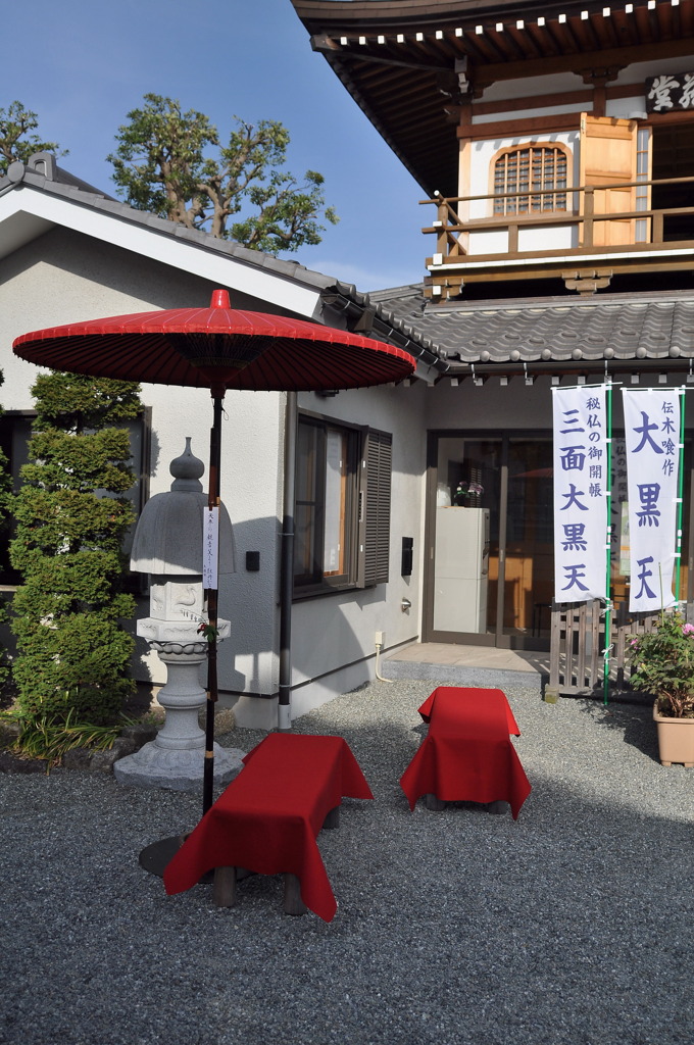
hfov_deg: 43.5
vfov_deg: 62.0
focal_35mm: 30
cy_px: 522
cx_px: 347
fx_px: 870
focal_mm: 20
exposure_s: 1/4000
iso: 200
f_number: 3.2
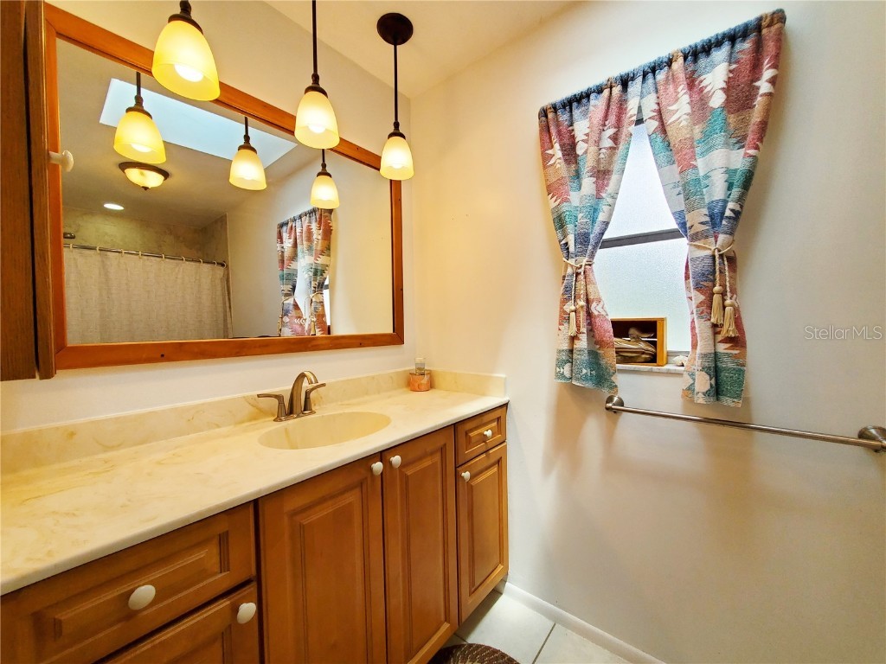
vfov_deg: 89.9
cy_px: 332
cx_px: 443
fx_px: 333
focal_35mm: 13
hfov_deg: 106.2
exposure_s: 1/60
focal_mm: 1.8
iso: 50
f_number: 2.2
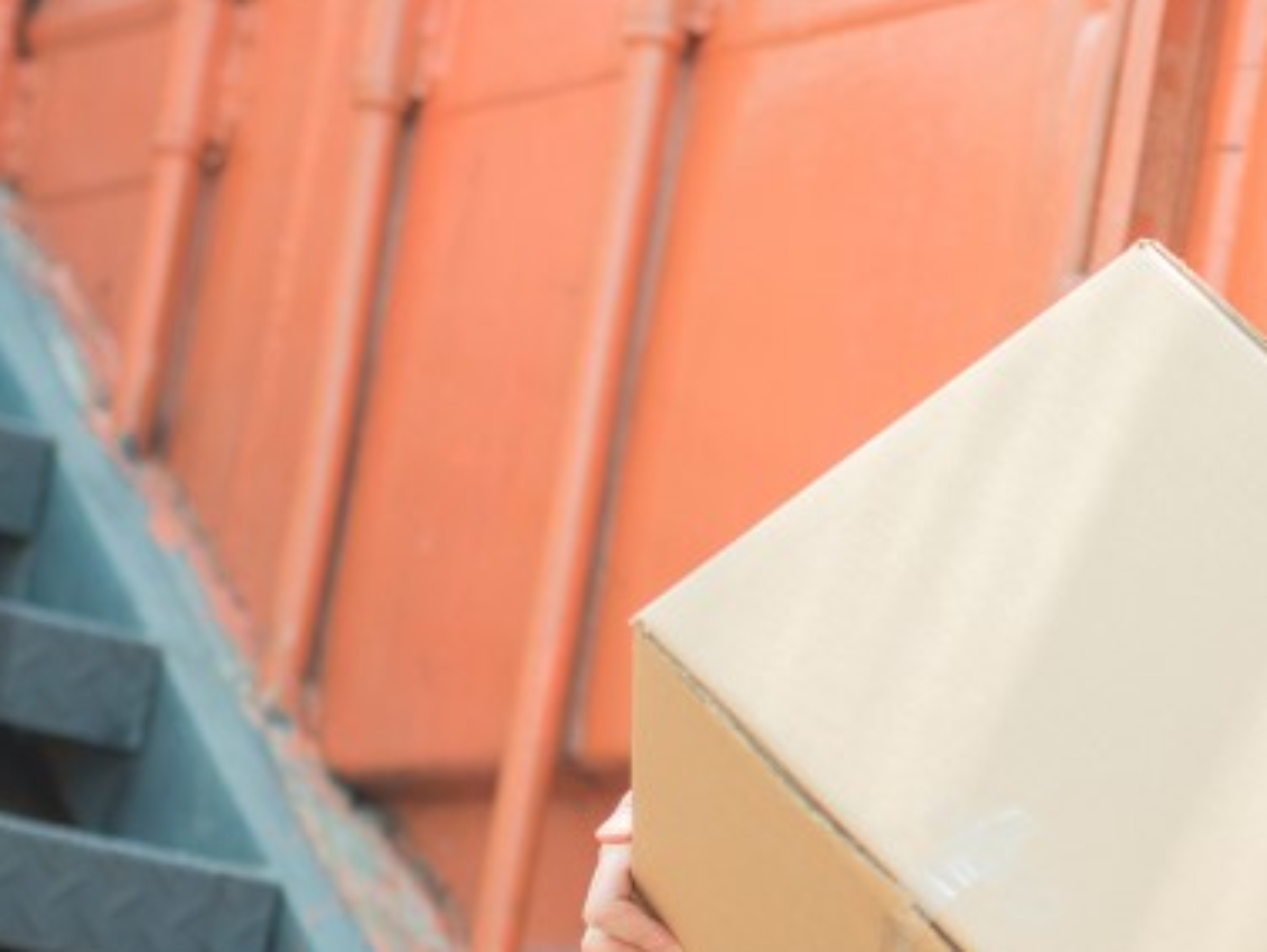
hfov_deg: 12.7
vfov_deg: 9.7
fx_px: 5602
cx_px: 1354
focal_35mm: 153
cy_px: 732
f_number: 2.8
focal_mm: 50
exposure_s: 1/1000
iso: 200
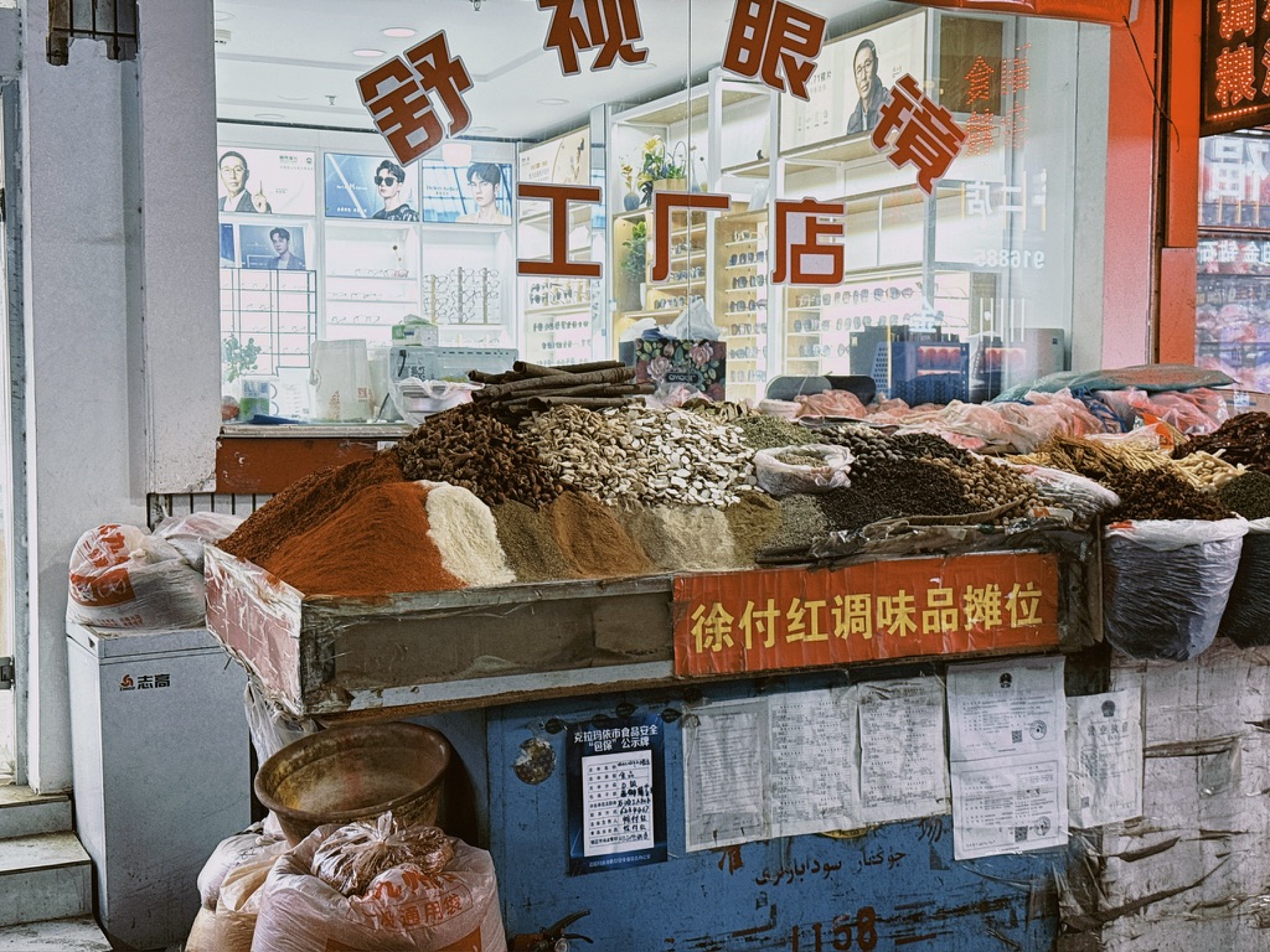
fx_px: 1761
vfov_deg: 30.3
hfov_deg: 39.7
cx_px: 635
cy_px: 476
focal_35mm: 48
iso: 64
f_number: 1.78
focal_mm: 6.76
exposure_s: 1/100
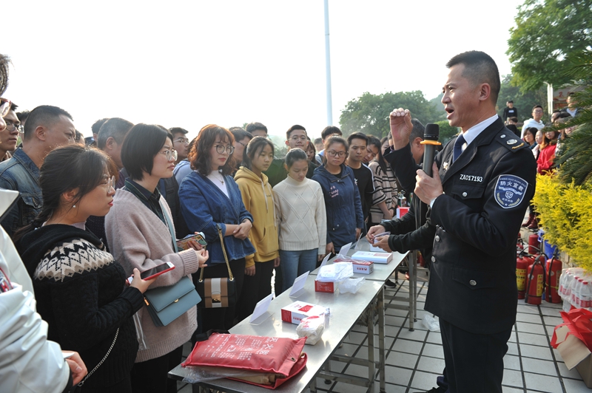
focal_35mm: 24
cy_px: 196
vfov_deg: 53.1
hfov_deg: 73.8
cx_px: 296
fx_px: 394
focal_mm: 24
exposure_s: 1/125
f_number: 5
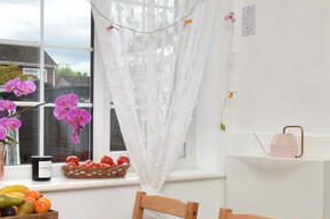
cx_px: 130
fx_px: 486
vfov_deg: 25.5
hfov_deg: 37.4
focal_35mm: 53
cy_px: 114
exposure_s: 1/200
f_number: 8
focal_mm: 10
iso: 125
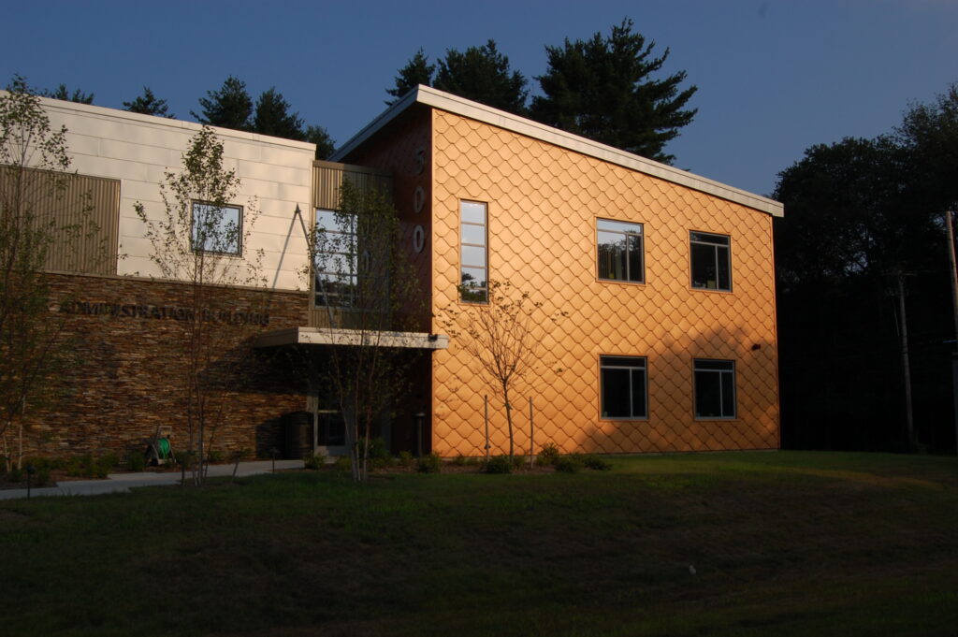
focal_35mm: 33
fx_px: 877
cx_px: 479
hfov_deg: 57.3
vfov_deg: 39.9
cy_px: 318
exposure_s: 1/500
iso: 200
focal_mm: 22
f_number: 11
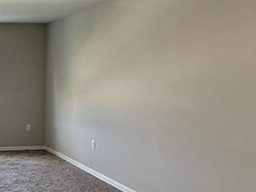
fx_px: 370
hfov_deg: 32.0
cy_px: 103
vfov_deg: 29.1
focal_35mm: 50
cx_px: -49
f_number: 2.2
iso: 125
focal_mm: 2.22
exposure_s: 1/99
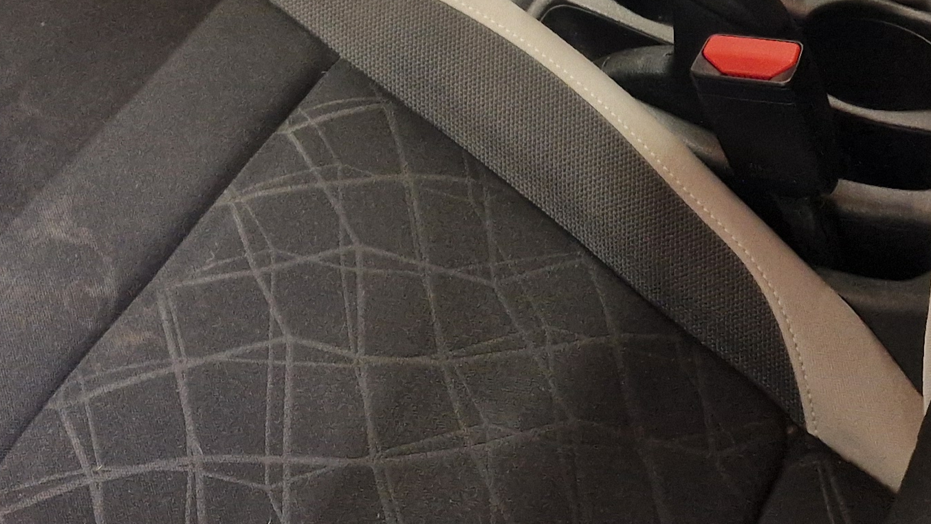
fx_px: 1827
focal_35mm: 74
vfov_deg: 14.9
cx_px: 122
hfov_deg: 27.7
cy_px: -307
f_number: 1.8
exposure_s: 1/100
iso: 320
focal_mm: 5.4
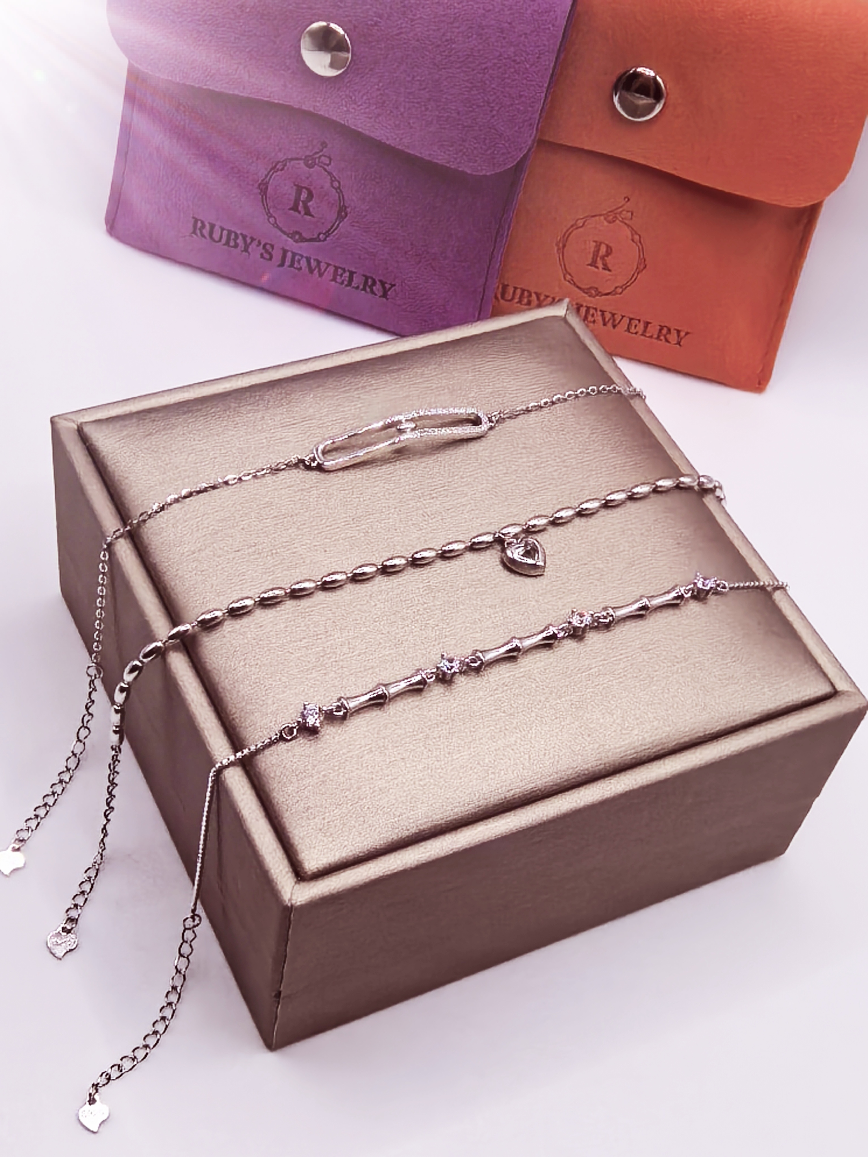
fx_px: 1605
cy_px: 578
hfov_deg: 30.3
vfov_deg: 39.7
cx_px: 434
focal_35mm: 48
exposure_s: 1/229
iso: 100
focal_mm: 1.95
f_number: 2.2
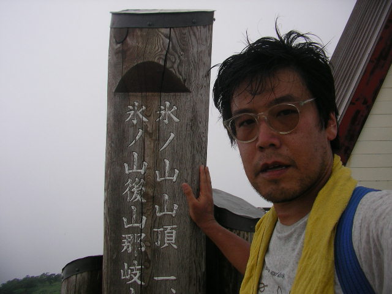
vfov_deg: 38.7
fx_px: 419
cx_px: 196
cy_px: 147
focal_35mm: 37
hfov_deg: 50.1
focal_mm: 5.7
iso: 50
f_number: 2.8
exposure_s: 1/320
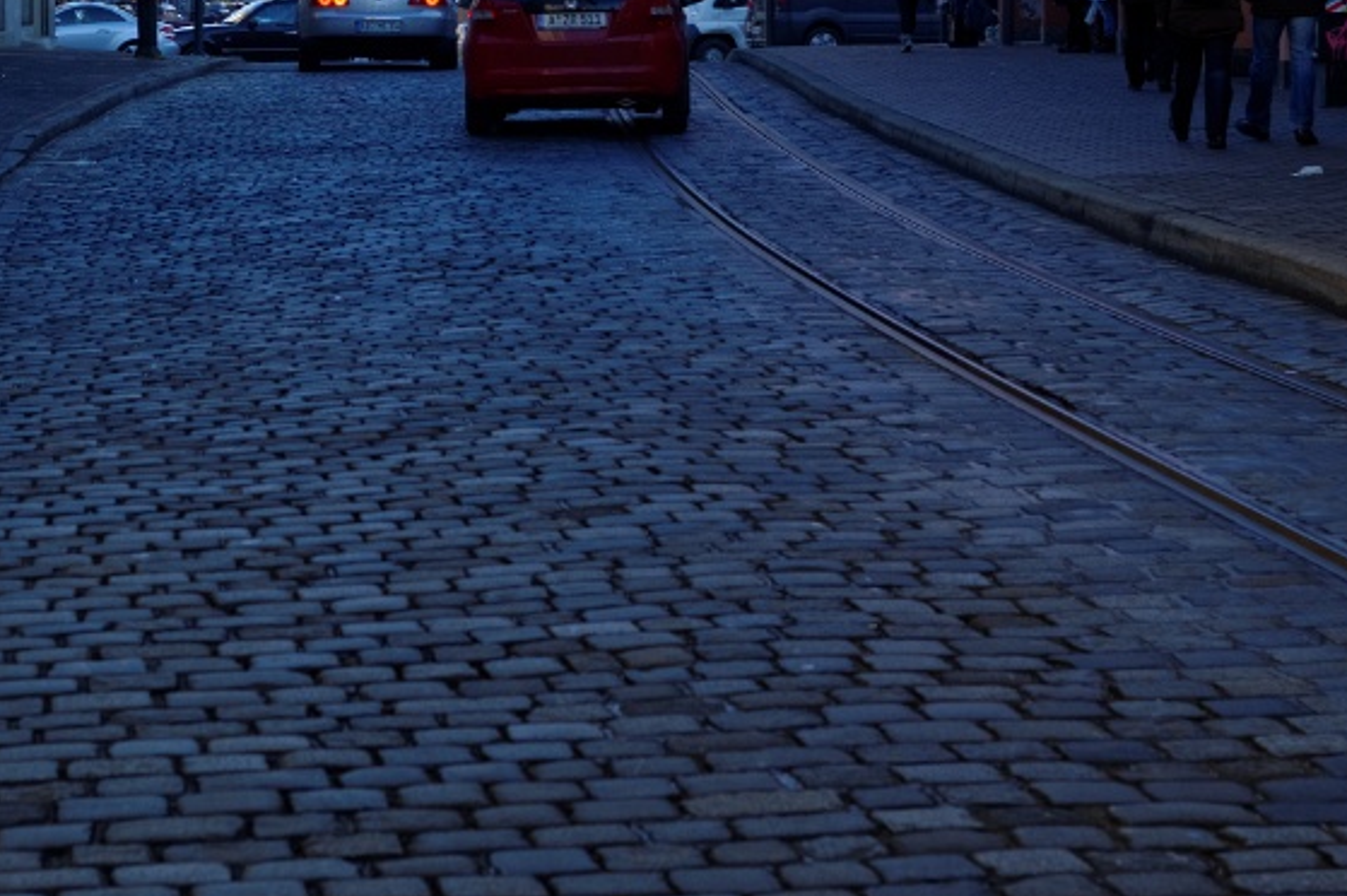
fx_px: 4412
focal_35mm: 118
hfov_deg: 17.3
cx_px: 352
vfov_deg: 11.4
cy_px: -149
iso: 200
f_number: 5.6
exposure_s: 1/250
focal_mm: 50
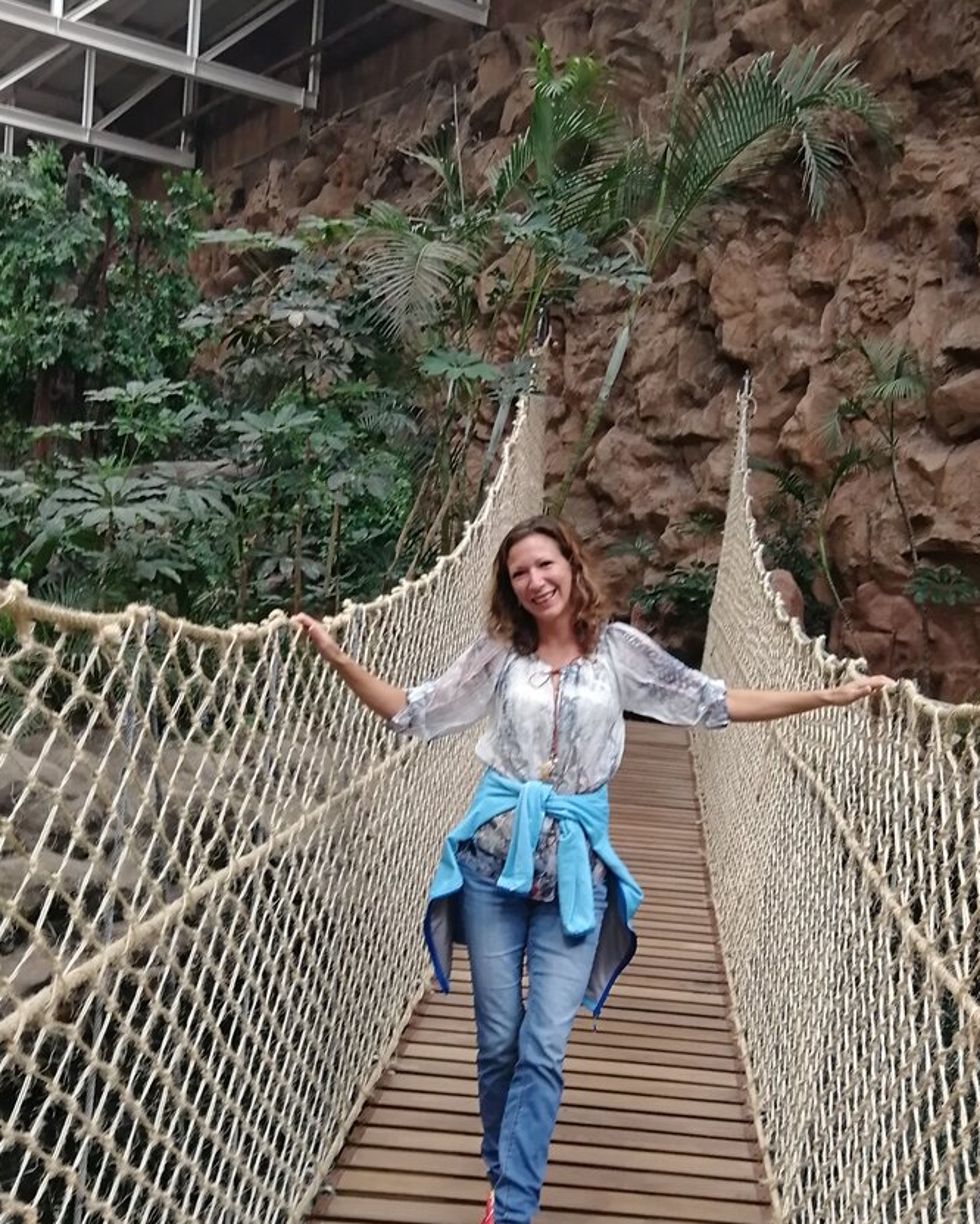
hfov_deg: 39.1
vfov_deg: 47.9
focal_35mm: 38
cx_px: 539
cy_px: 669
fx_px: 1377
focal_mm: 3.95
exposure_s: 1/33.3
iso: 160
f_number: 2.2
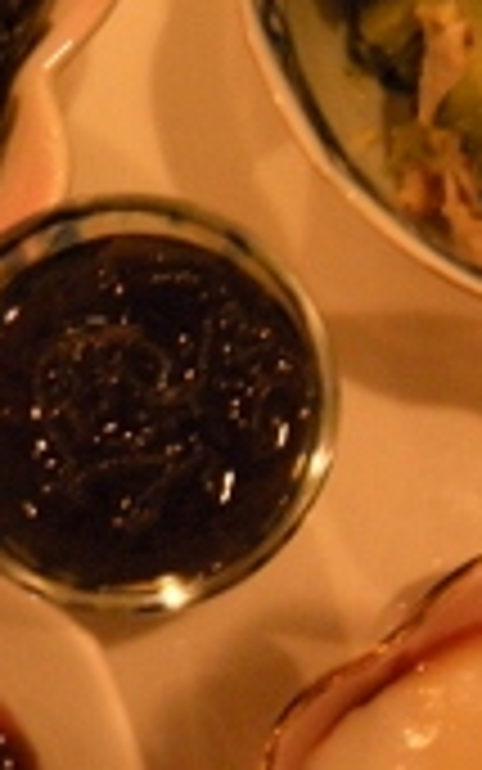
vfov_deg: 23.7
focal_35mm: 87
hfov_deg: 15.0
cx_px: 257
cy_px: 500
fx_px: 1827
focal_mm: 5.9
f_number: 3.8
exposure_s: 1/11
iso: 400
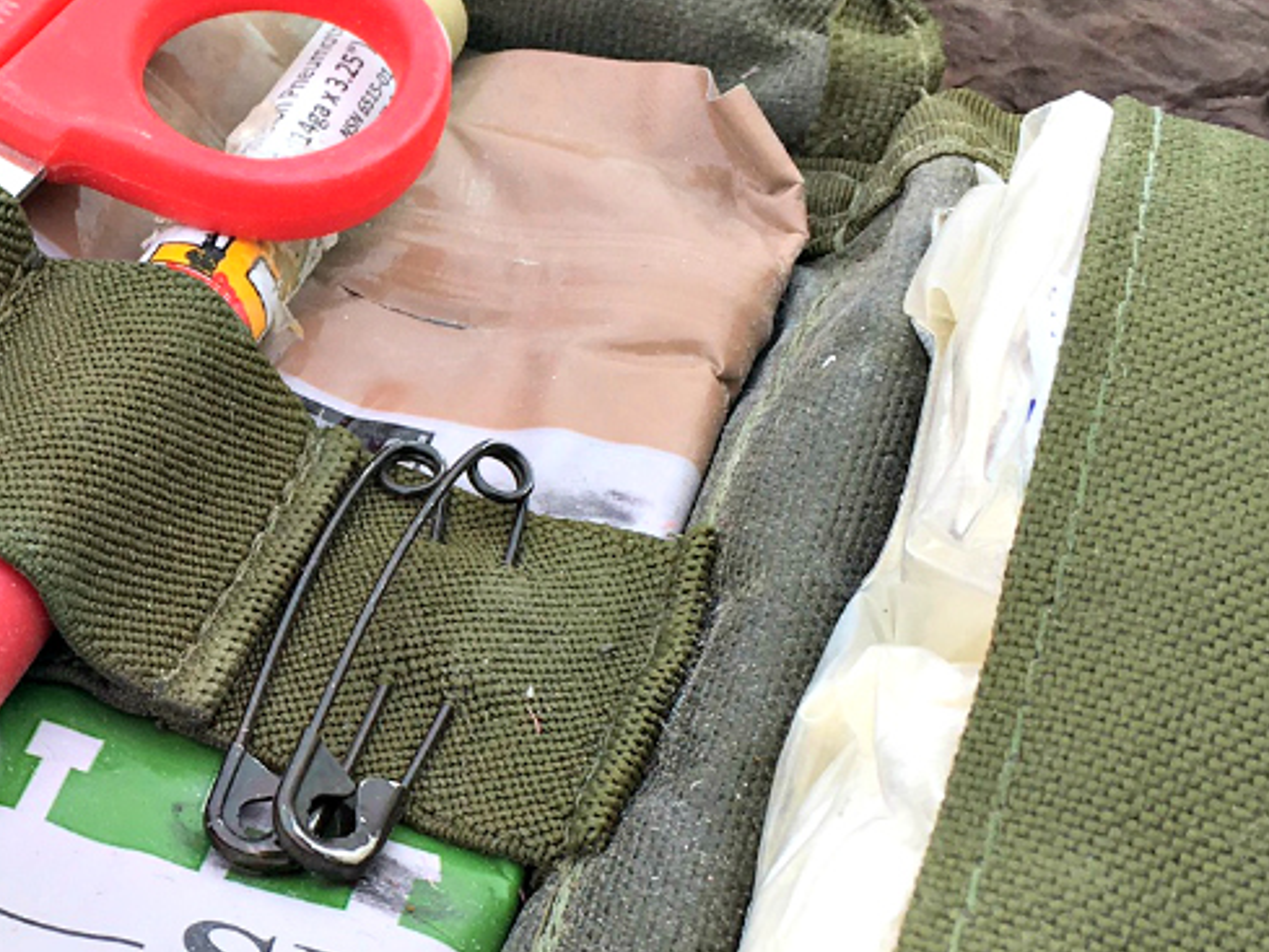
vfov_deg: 18.2
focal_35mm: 81
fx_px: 2970
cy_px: 608
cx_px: -91
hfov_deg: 22.8
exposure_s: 1/371
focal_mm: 4.15
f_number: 2.2
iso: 25
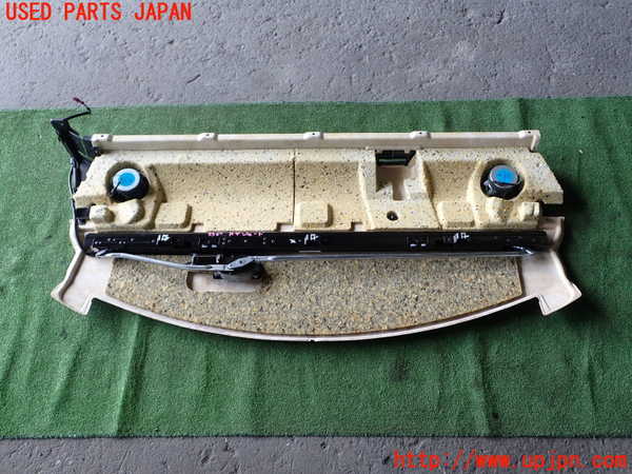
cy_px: 237
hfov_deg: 60.0
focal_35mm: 30
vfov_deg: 46.8
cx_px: 316
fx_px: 548
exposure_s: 1/80
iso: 100
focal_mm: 5.4
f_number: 3.2
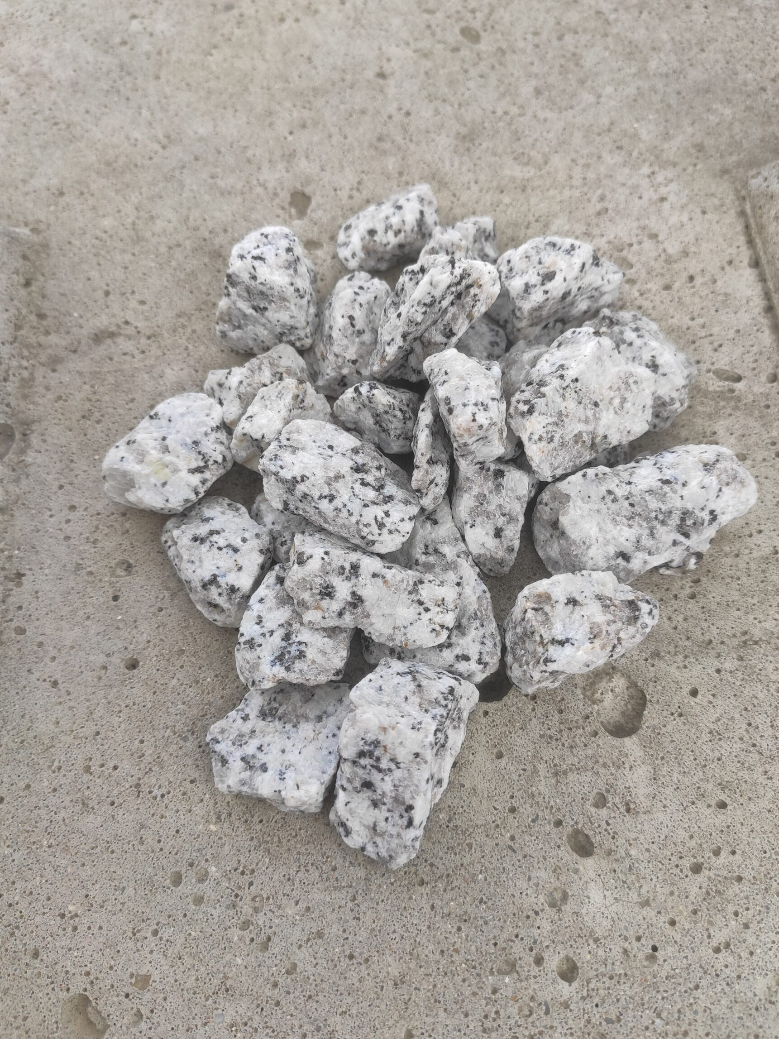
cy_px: 510
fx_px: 870
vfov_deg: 61.7
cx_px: 405
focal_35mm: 29
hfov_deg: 48.2
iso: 112
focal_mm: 4.77
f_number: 1.75
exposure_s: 1/409
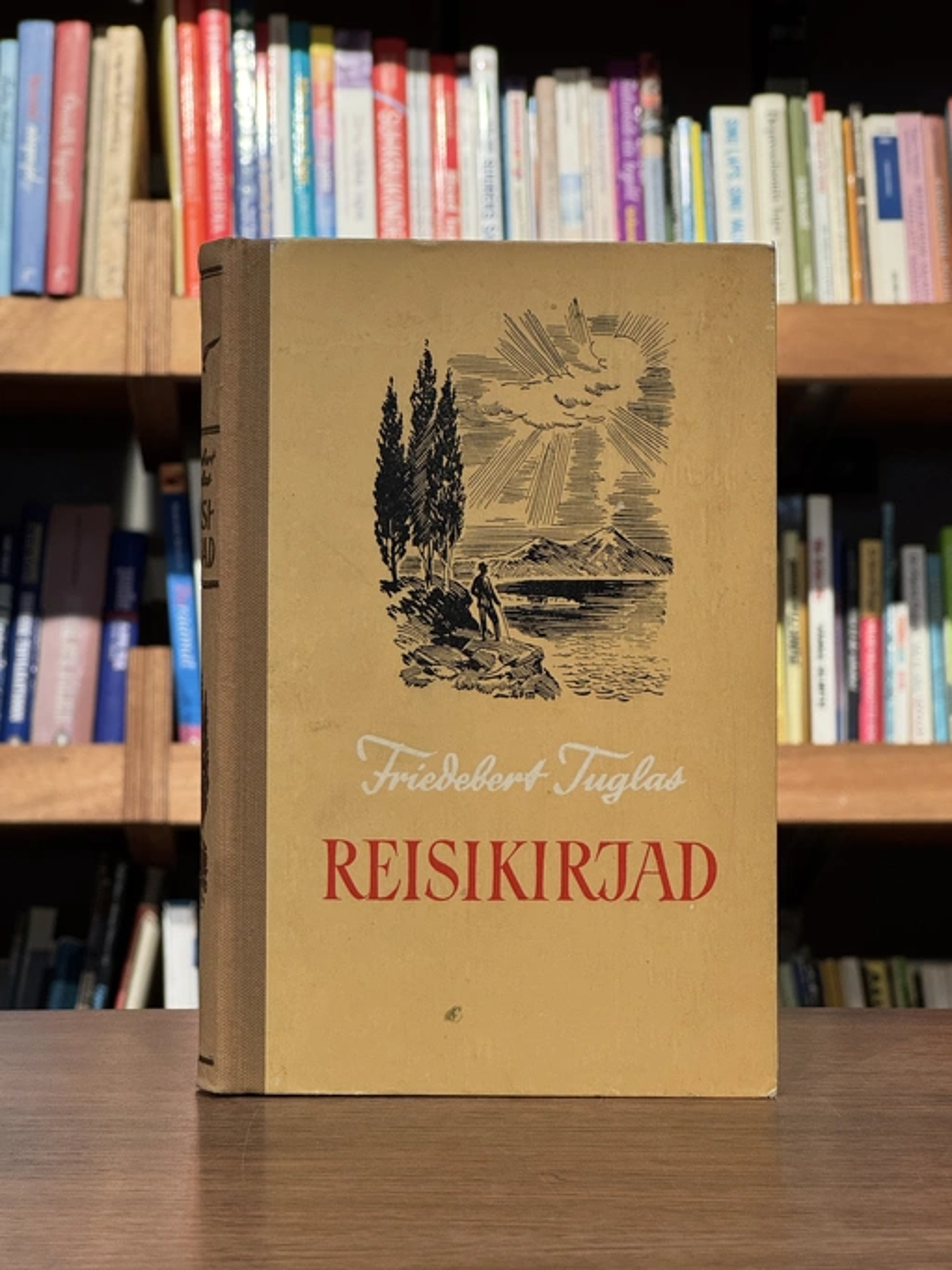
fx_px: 2823
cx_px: 476
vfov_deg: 25.3
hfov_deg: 19.1
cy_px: 635
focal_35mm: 77
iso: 200
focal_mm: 9
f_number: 2.8
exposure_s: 1/99
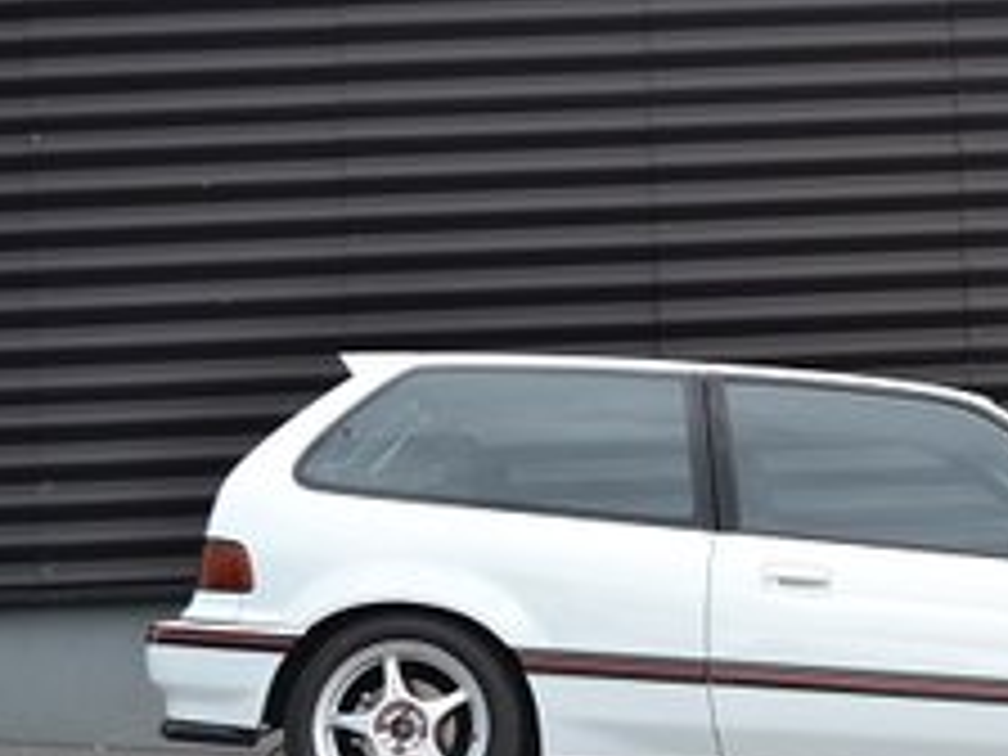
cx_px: 886
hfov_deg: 26.2
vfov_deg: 20.4
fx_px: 2097
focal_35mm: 72
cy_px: 520
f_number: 4.5
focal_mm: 28
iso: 400
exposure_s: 1/80
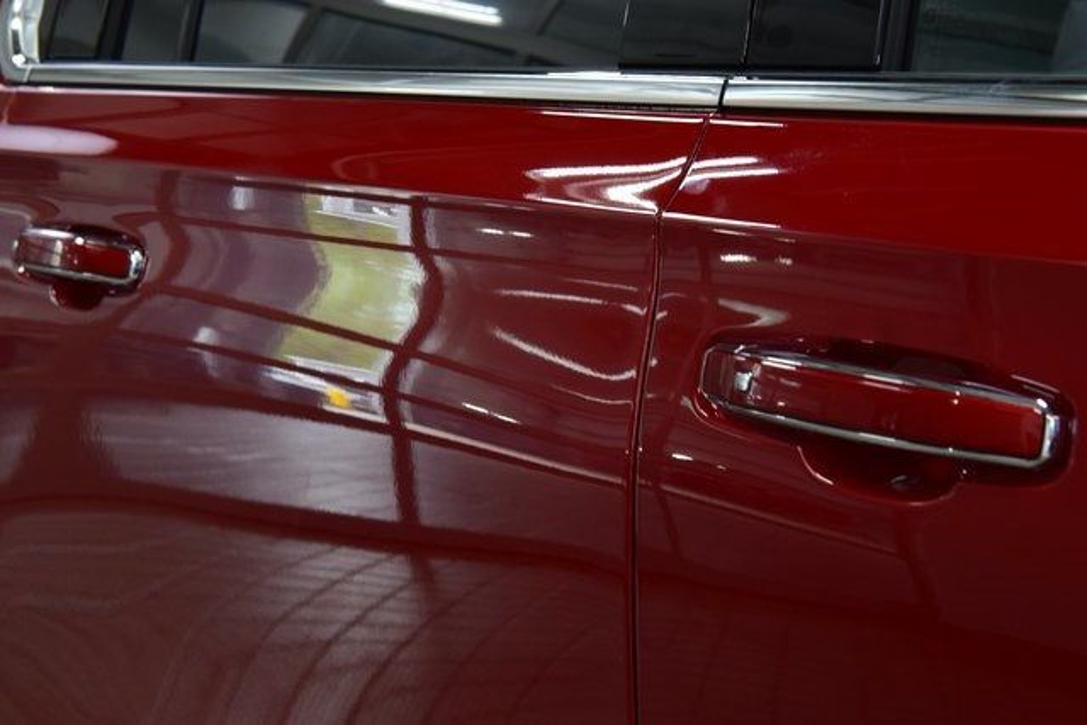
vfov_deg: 18.2
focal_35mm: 75
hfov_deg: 27.0
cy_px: 362
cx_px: 544
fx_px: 2265
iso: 1600
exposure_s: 1/60
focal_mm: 50
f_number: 8
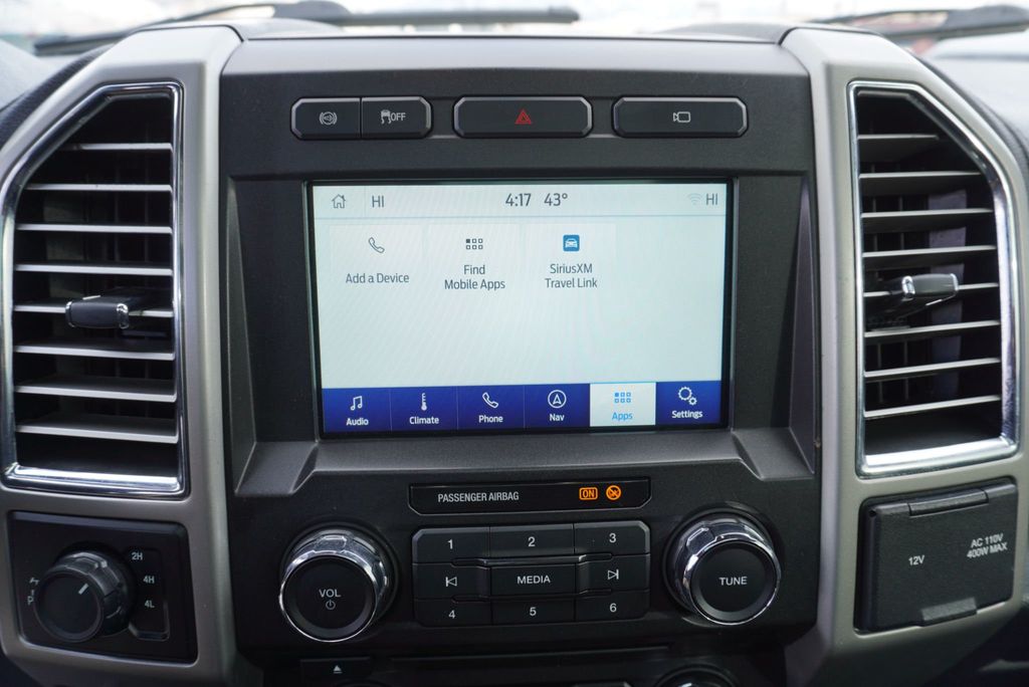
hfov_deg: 73.7
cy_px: 344
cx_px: 514
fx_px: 686
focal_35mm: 24
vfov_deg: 53.2
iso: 100
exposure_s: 1/60
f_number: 4
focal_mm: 16
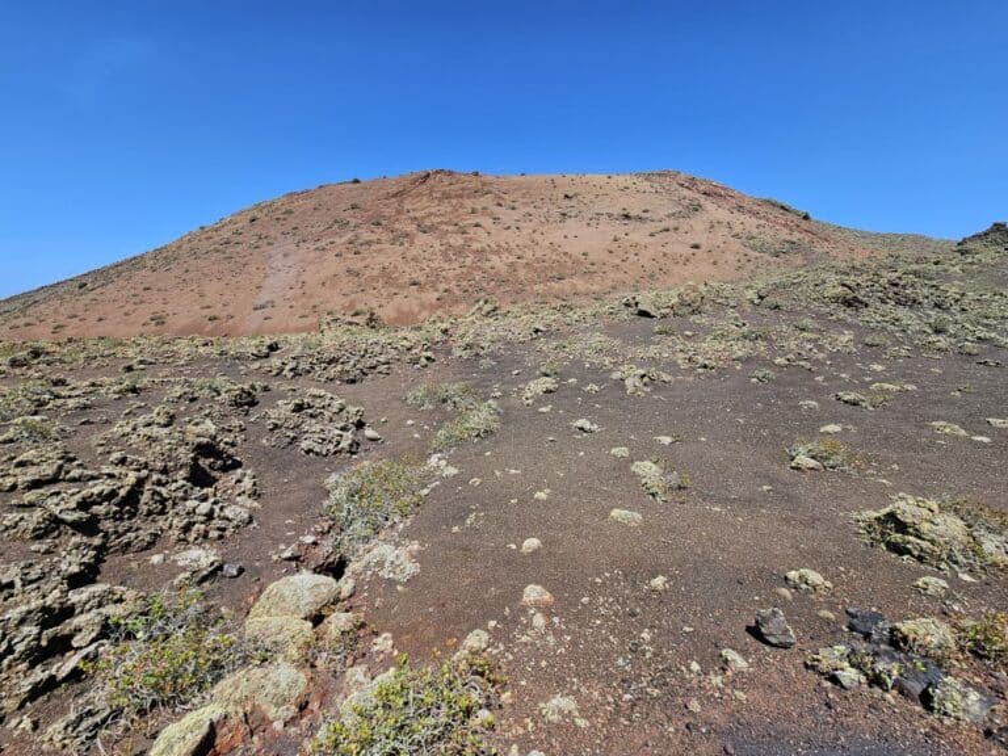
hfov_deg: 106.2
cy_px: 378
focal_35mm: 13
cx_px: 504
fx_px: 379
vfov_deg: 89.9
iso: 50
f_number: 2.2
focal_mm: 2.2
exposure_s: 1/1061
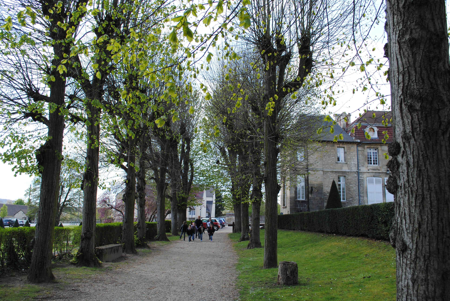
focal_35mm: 30
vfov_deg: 43.7
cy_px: 150
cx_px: 225
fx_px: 375
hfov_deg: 61.9
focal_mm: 20
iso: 100
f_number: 6.3
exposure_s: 1/160
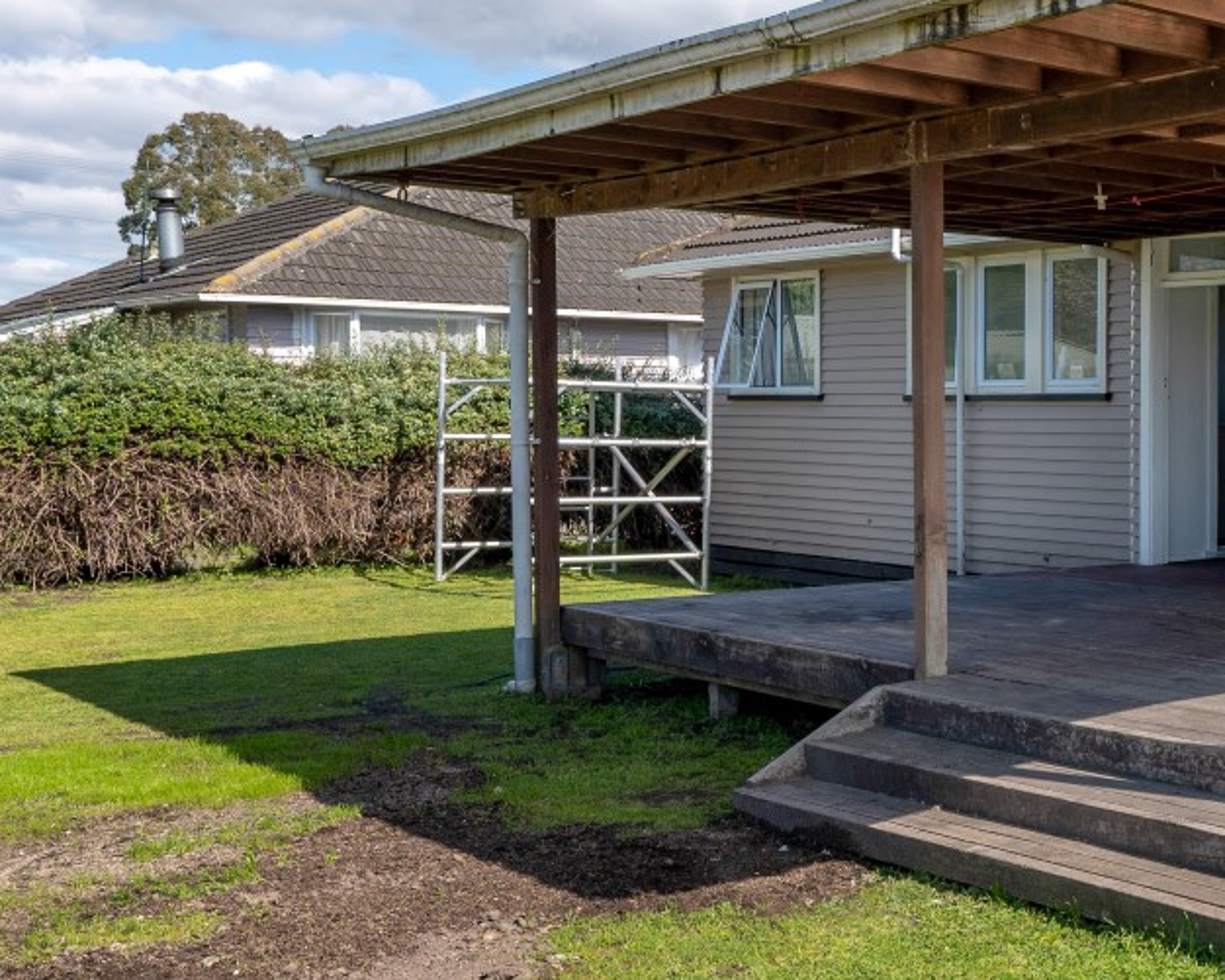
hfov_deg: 29.6
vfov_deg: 31.8
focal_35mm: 47
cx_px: 1671
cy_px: 437
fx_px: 1720
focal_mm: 16.5
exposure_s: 1/250
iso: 100
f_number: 8
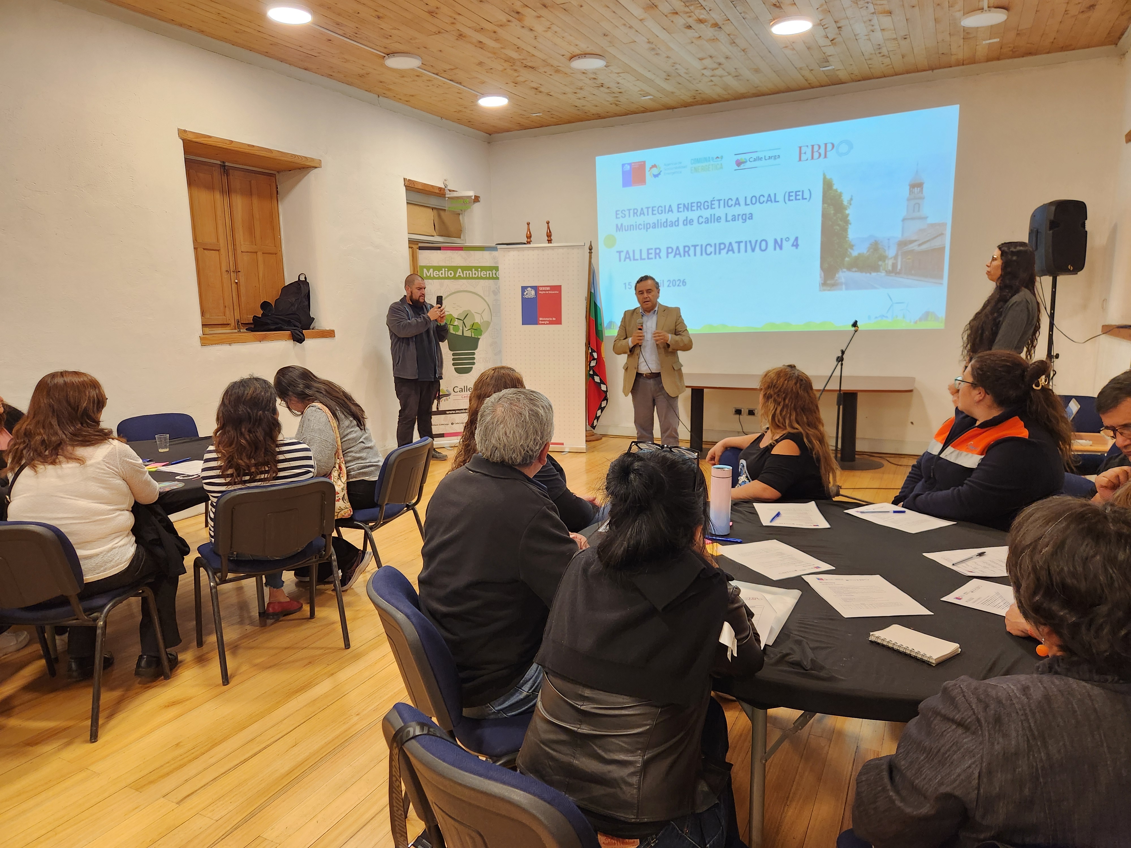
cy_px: 424
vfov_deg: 58.9
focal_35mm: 23
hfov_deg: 73.9
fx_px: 751
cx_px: 566
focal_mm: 5.4
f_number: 1.8
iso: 400
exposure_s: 1/100
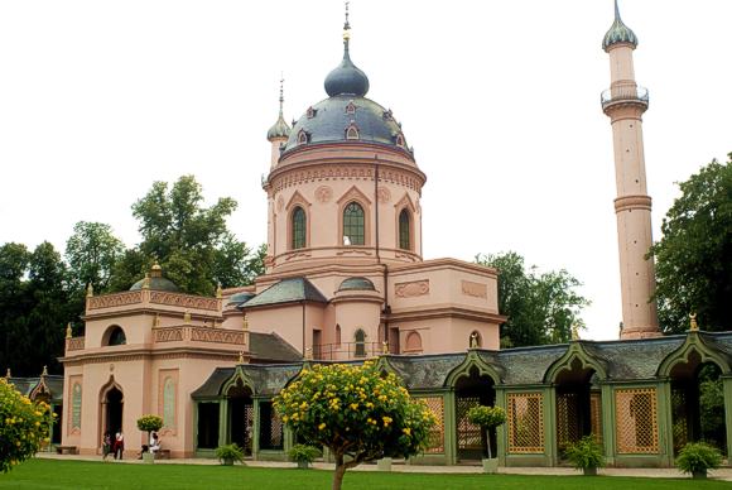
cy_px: 245
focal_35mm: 42
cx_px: 366
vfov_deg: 32.0
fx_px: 855
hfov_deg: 46.4
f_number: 9
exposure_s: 1/100
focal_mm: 28
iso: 100
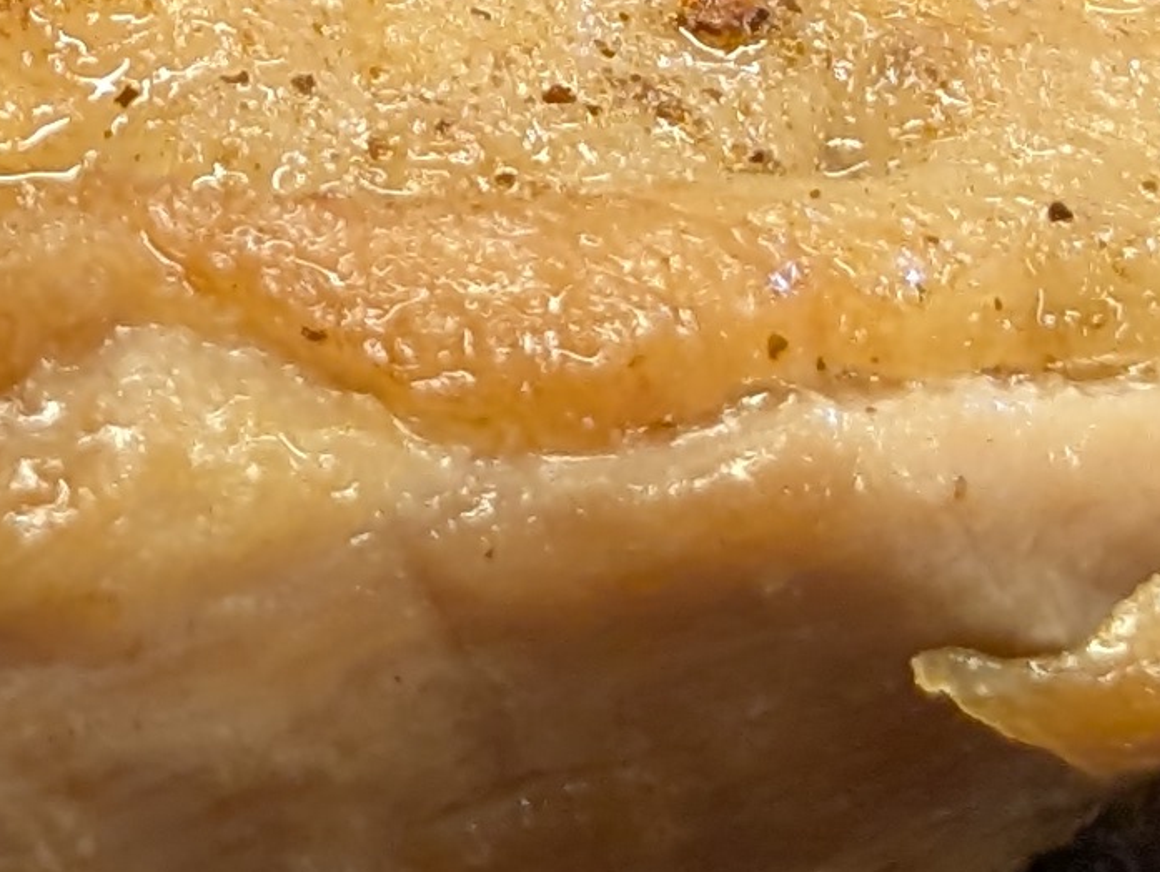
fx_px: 9626
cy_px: -582
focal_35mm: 287
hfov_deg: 6.8
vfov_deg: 5.1
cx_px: -631
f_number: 1.68
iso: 74
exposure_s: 1/60
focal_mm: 6.9
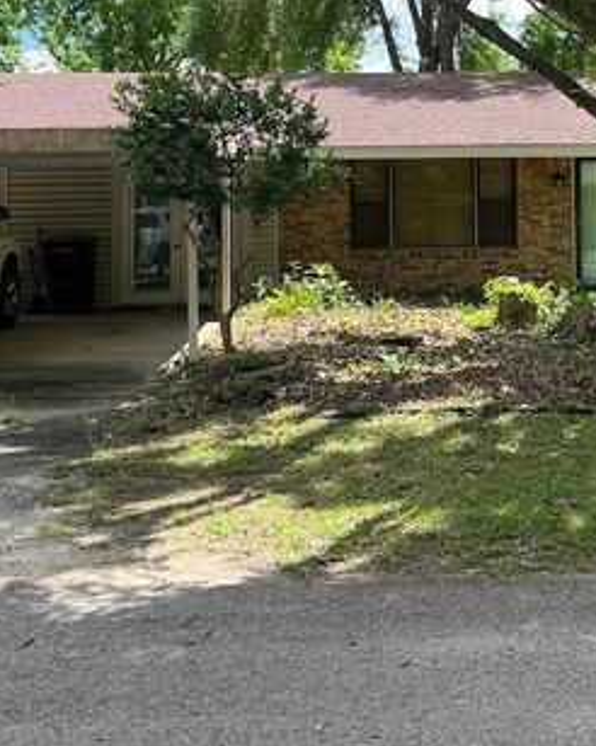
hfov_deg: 27.4
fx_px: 1214
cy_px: 180
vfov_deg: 33.4
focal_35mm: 55
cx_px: 407
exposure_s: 1/1079
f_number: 1.5
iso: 50
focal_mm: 5.7
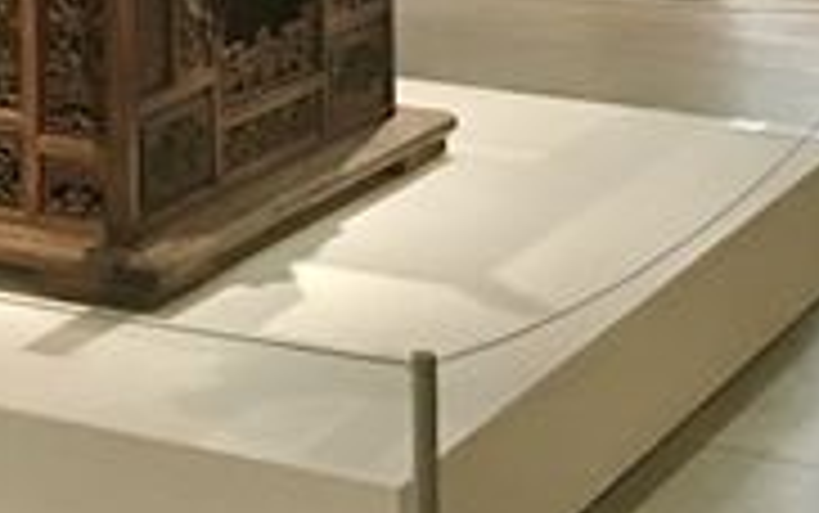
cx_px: -603
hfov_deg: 13.9
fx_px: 3015
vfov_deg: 9.4
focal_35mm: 135
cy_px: -346
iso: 100
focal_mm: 4.15
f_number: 2.2
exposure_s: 1/10
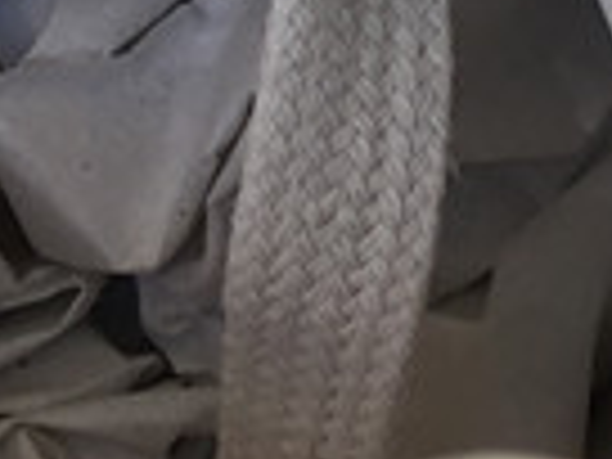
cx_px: 76
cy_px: -56
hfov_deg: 9.6
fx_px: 3624
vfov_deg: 7.2
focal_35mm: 205
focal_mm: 3.3
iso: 25
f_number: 2.4
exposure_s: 1/128
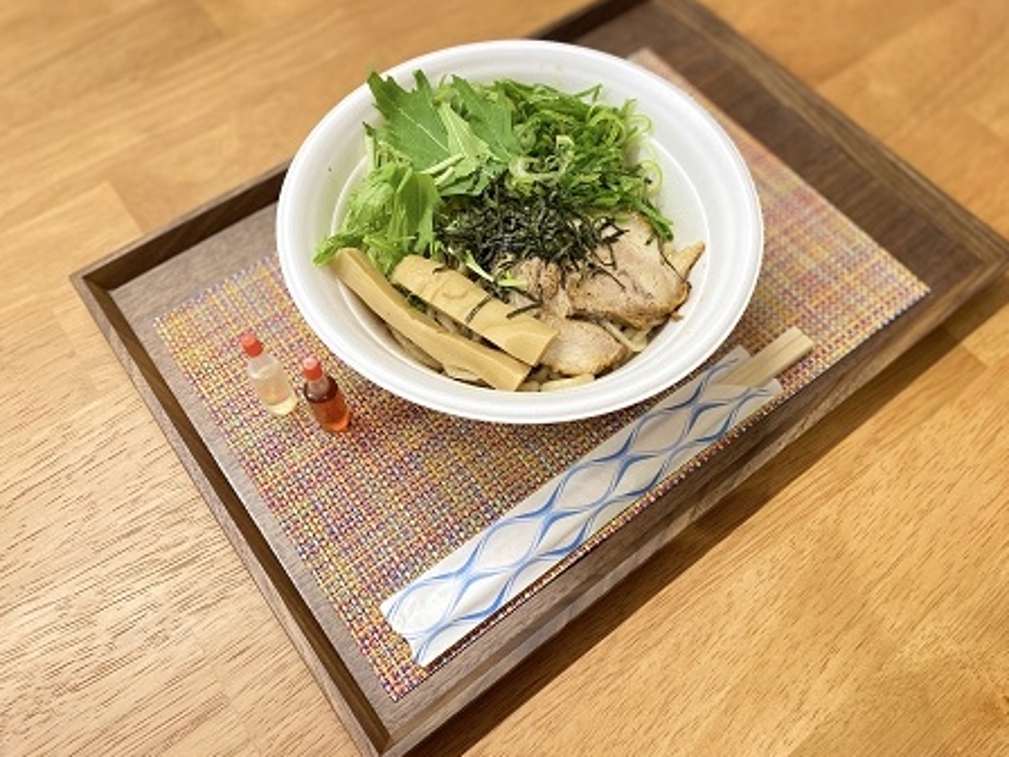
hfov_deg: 61.6
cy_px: 339
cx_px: 529
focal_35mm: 29
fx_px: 845
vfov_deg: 48.2
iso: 160
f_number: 1.8
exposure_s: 1/60
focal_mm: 4.2
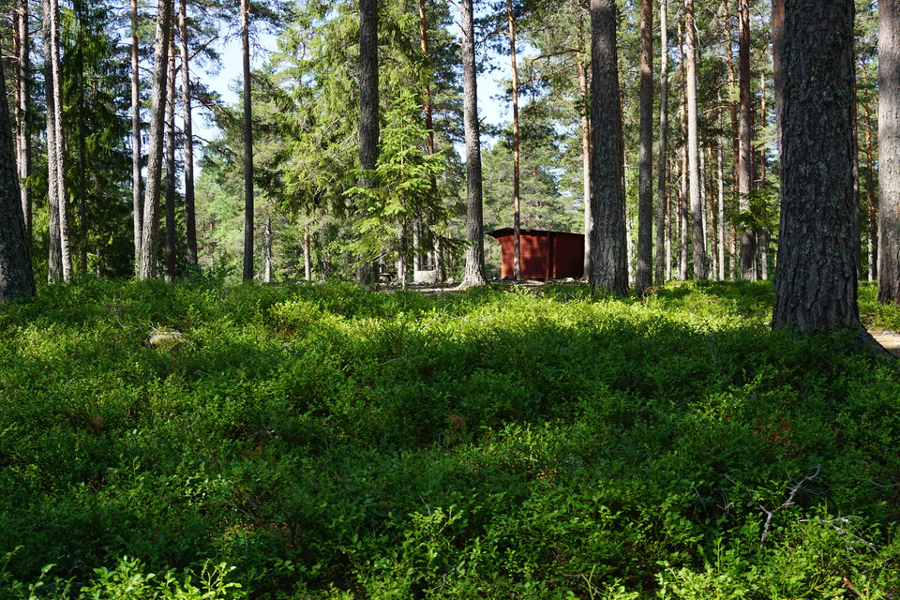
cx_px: 450
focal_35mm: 40
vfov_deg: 33.0
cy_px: 300
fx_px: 1012
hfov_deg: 47.9
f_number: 7.1
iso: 100
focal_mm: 27
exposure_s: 1/80
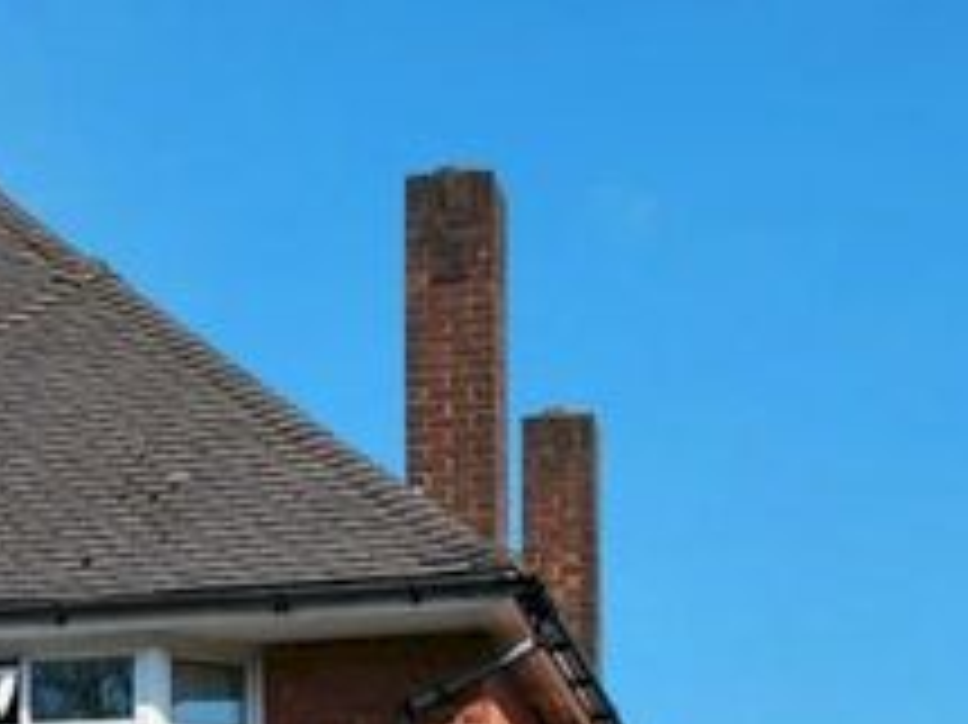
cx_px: -396
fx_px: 3158
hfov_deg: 16.2
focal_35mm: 113
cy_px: 971
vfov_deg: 12.6
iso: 100
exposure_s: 1/250
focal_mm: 24
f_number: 8
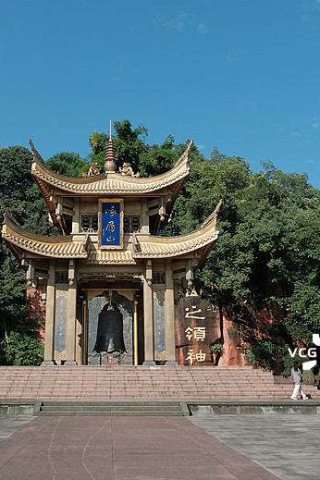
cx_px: 110
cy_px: 240
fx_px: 493
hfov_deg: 35.6
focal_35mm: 37
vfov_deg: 51.9
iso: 200
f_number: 4
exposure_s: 1/1000
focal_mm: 16
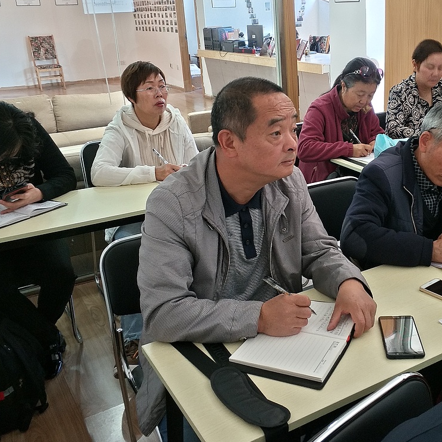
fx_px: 549
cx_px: 324
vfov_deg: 43.7
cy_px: 183
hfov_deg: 42.7
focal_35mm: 38
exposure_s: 1/16.7
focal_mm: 4.42
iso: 653
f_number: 2
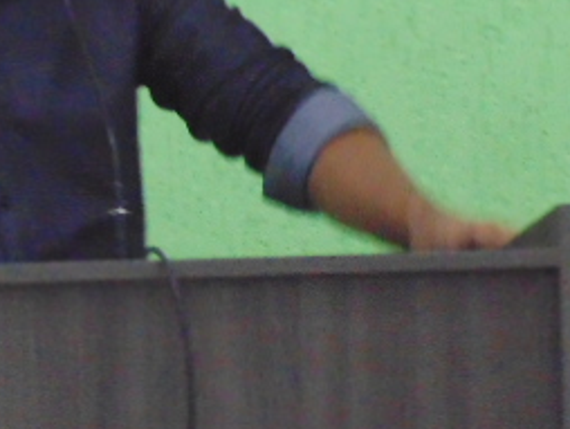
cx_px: -36
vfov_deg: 2.5
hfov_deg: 3.3
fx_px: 9790
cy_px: -43
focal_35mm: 594
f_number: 5.6
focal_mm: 42.3
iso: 800
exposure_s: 1/25
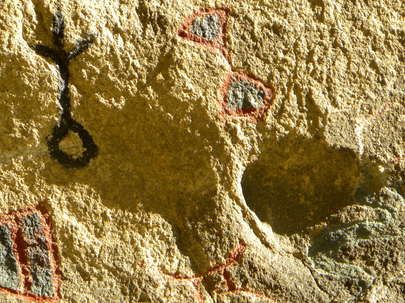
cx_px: 153
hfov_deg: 3.8
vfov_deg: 2.8
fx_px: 6142
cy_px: 156
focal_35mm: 525
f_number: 5
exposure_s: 1/150
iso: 65
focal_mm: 67.2
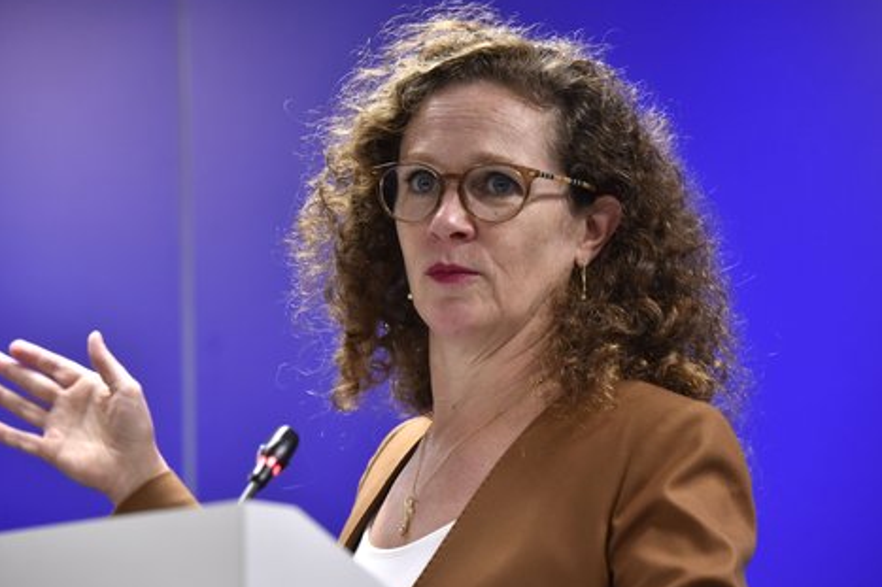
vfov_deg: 6.4
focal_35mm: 214
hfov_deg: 9.6
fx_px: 5241
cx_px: 438
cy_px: 288
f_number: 5.6
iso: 1600
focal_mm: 200
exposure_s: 1/200
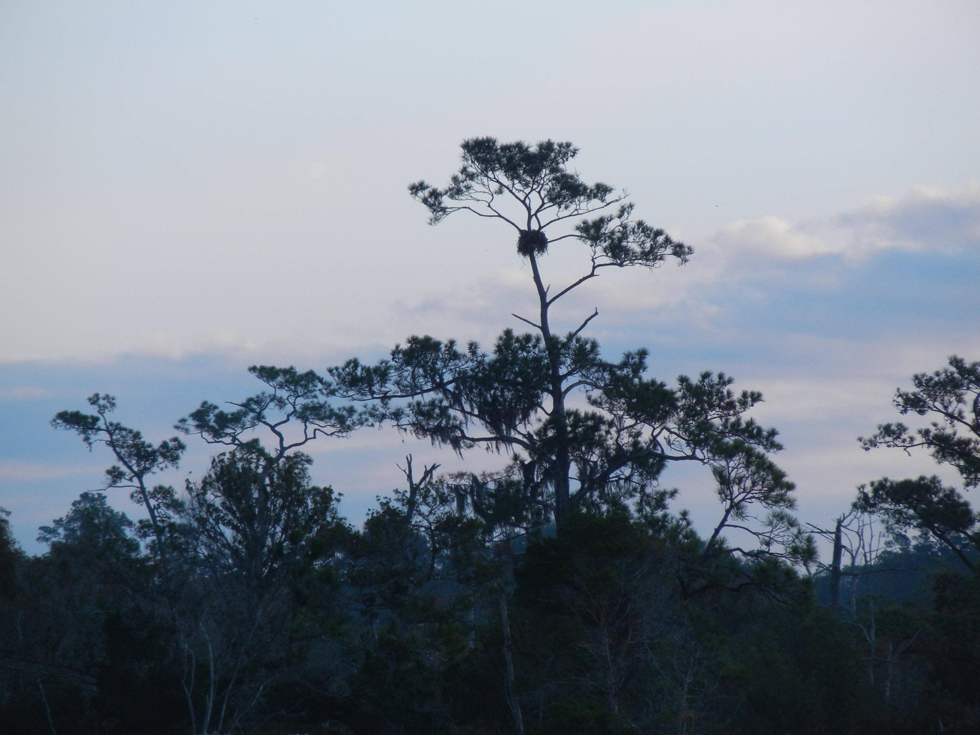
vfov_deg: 5.7
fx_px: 7417
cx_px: 490
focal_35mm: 262
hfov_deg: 7.6
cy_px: 368
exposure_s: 1/488
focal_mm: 47.2
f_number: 5.1
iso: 200
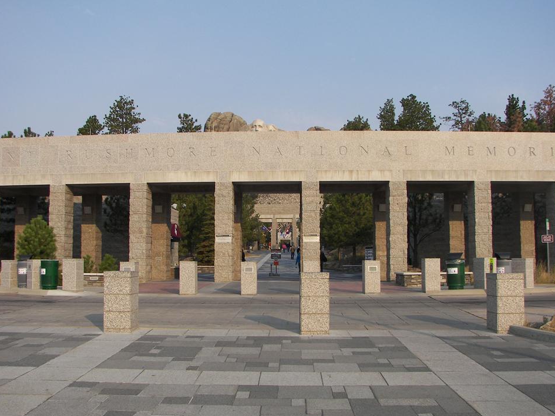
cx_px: 271
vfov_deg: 36.8
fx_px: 625
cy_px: 197
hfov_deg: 47.9
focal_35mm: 39
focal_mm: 6
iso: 64
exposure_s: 1/500
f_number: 4
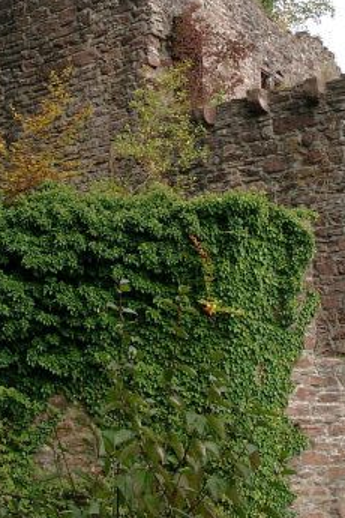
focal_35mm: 82
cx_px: 171
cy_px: 114
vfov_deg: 24.4
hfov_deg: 16.7
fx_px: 1179
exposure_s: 1/322
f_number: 4
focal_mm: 7.13
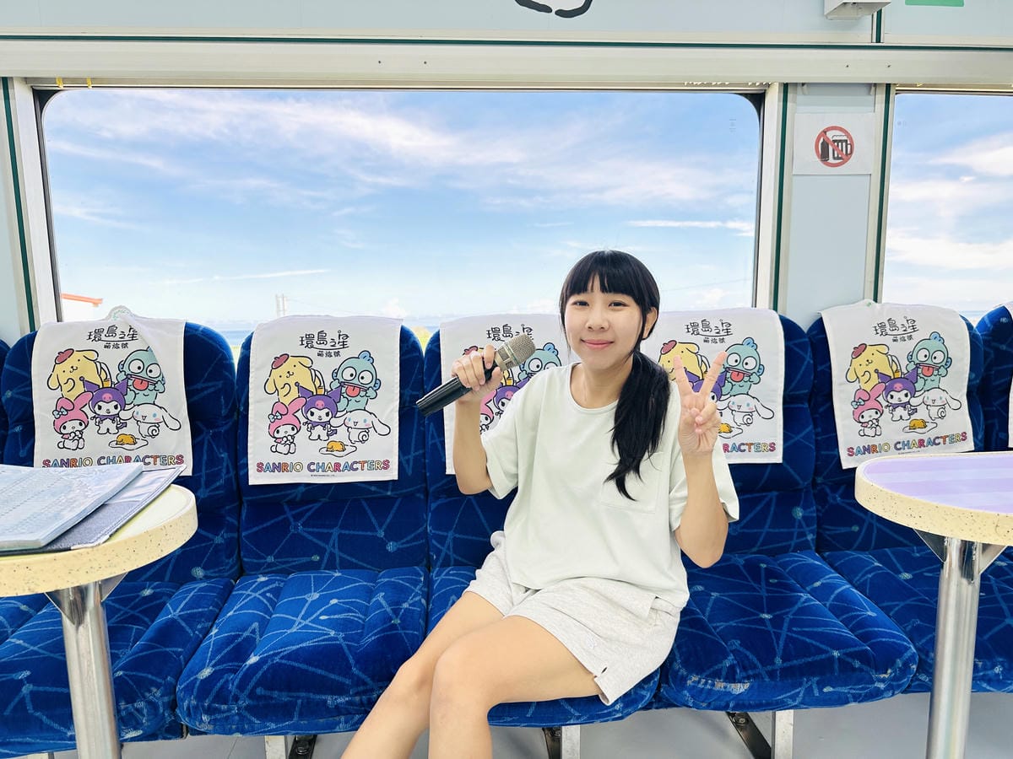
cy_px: 380
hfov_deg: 71.6
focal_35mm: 24
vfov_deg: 56.8
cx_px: 506
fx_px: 702
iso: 80
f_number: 1.78
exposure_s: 1/206
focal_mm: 6.86
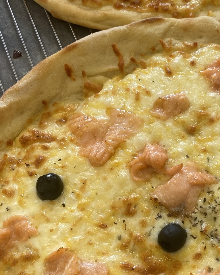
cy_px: 208
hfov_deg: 27.6
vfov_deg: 34.6
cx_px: 197
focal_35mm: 53
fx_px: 432
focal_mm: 4.25
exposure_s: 1/171
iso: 32
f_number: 1.8
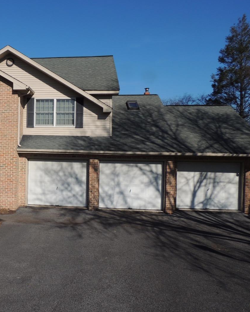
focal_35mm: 32
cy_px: 155
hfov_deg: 43.4
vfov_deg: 55.7
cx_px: 45
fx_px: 296
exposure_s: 1/1250
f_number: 4.2
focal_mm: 4.3
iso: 100
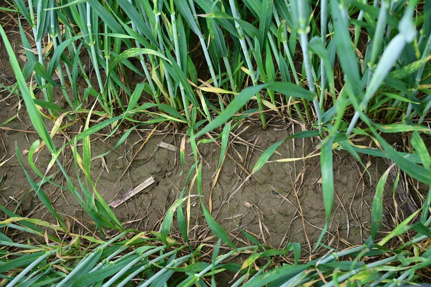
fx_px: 593
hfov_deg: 40.0
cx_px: 216
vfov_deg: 27.3
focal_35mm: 50
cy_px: 144
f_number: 7.1
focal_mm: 33
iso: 200
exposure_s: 1/50
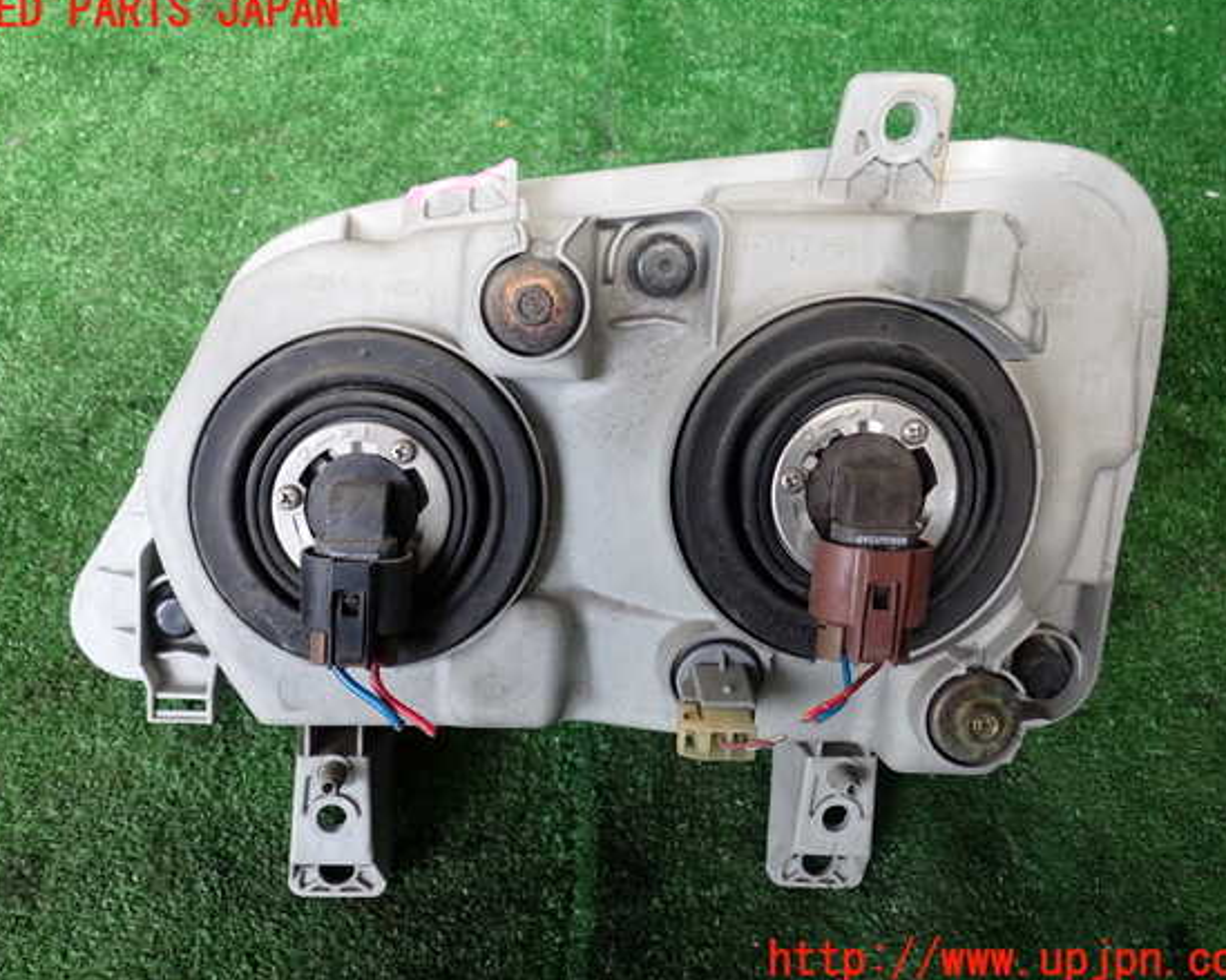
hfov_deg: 55.7
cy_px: 487
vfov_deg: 45.8
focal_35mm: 32
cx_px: 603
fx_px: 1161
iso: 200
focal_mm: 5.4
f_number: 2.3
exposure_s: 1/125
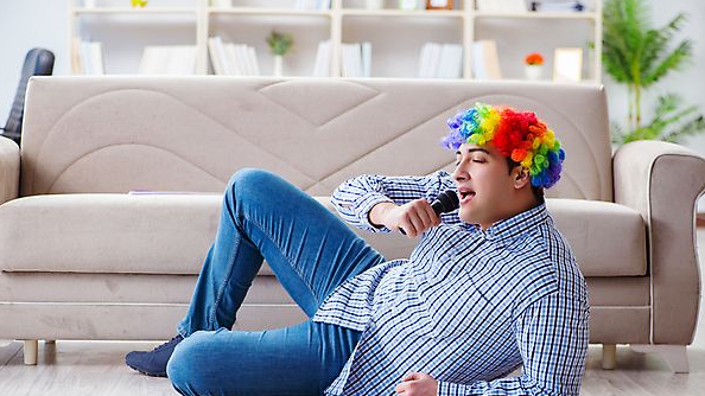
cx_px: 352
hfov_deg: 19.3
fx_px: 2075
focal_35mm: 111
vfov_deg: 10.9
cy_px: 229
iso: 200
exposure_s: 1/100
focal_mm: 105
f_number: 5
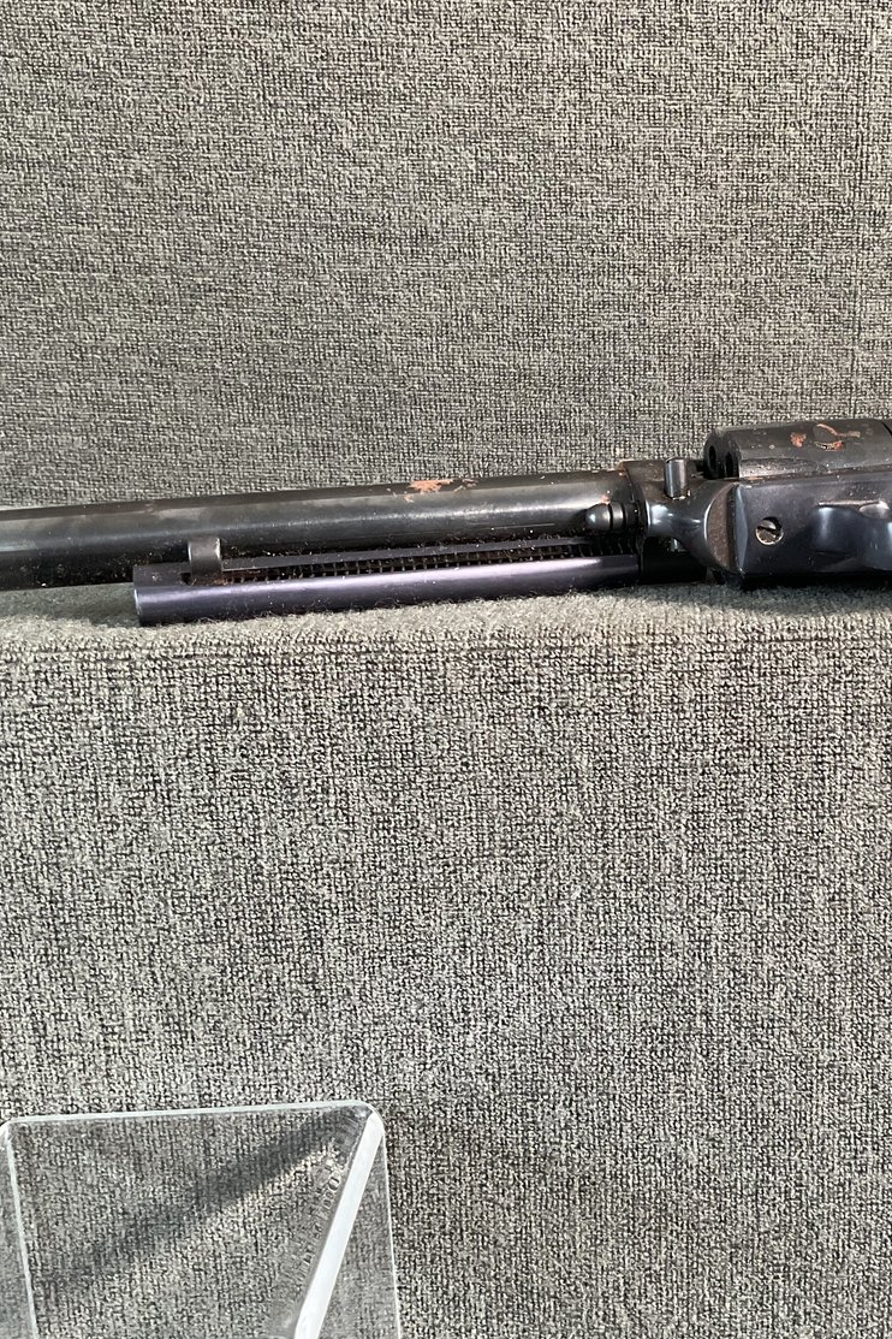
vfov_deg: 47.4
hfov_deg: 31.5
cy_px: 662
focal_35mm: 41
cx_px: 754
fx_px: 1524
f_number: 1.8
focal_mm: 3
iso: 200
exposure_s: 1/40
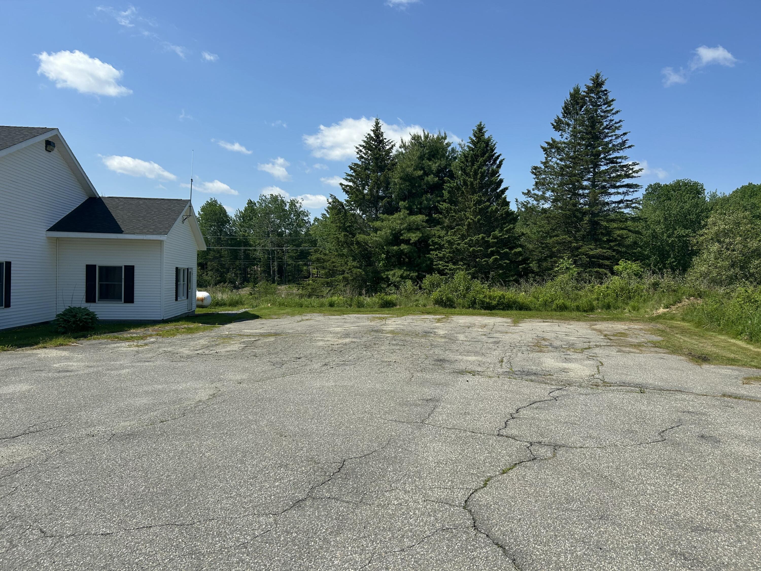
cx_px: 380
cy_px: 286
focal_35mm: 26
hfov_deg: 67.3
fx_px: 572
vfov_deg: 53.1
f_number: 1.5
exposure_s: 1/5076
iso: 50
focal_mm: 5.7
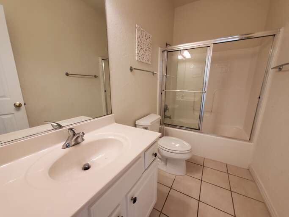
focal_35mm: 13
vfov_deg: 89.9
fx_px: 109
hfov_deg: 106.2
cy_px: 108
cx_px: 144
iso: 500
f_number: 2.2
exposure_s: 1/59
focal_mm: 1.8
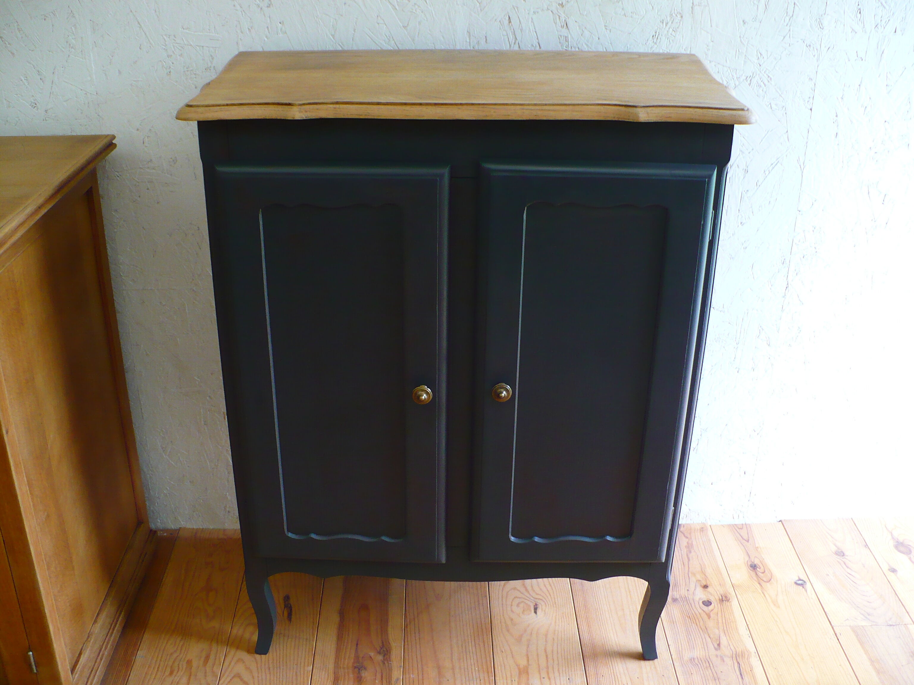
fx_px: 977
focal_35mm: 37
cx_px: 457
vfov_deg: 38.7
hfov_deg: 50.1
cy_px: 342
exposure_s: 1/25
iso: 200
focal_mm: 6.1
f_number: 2.8
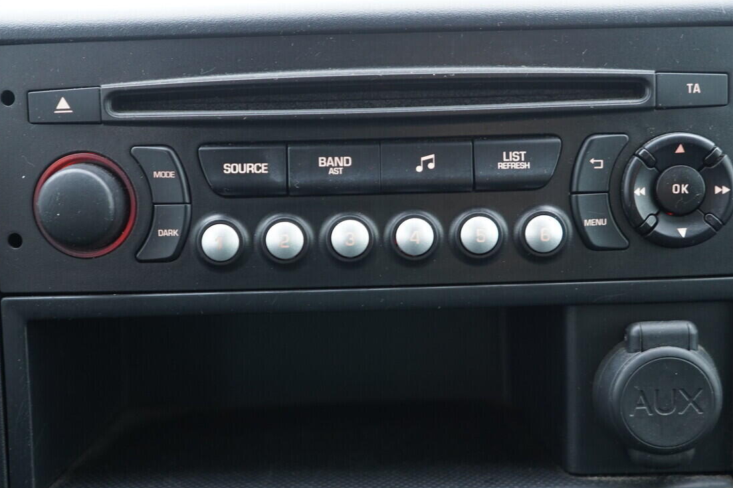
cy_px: 248
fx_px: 957
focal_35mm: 47
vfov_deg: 28.6
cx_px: 373
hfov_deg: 41.9
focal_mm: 24
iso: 500
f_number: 2.8
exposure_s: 1/40
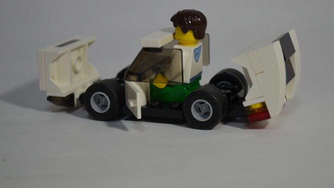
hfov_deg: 24.5
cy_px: 77
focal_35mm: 87
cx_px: 170
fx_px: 770
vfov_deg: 13.9
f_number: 5.6
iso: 400
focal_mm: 48
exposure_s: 1/60
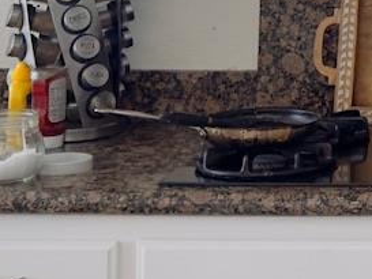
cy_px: -302
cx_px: 883
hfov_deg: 9.7
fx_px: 1935
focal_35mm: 180
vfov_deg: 7.8
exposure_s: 1/60
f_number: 1.78
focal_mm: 6.76
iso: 200
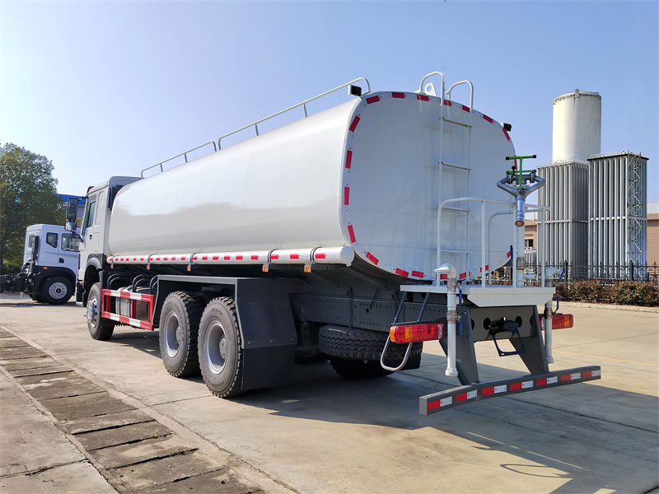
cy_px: 247
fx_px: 571
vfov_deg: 46.8
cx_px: 330
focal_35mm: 30
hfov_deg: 60.0
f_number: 1.9
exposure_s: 1/2000
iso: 225
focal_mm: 5.52
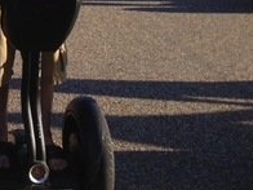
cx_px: -143
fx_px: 833
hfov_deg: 15.7
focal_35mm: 114
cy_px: -96
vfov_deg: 12.4
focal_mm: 4.28
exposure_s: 1/756
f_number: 2.4
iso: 50
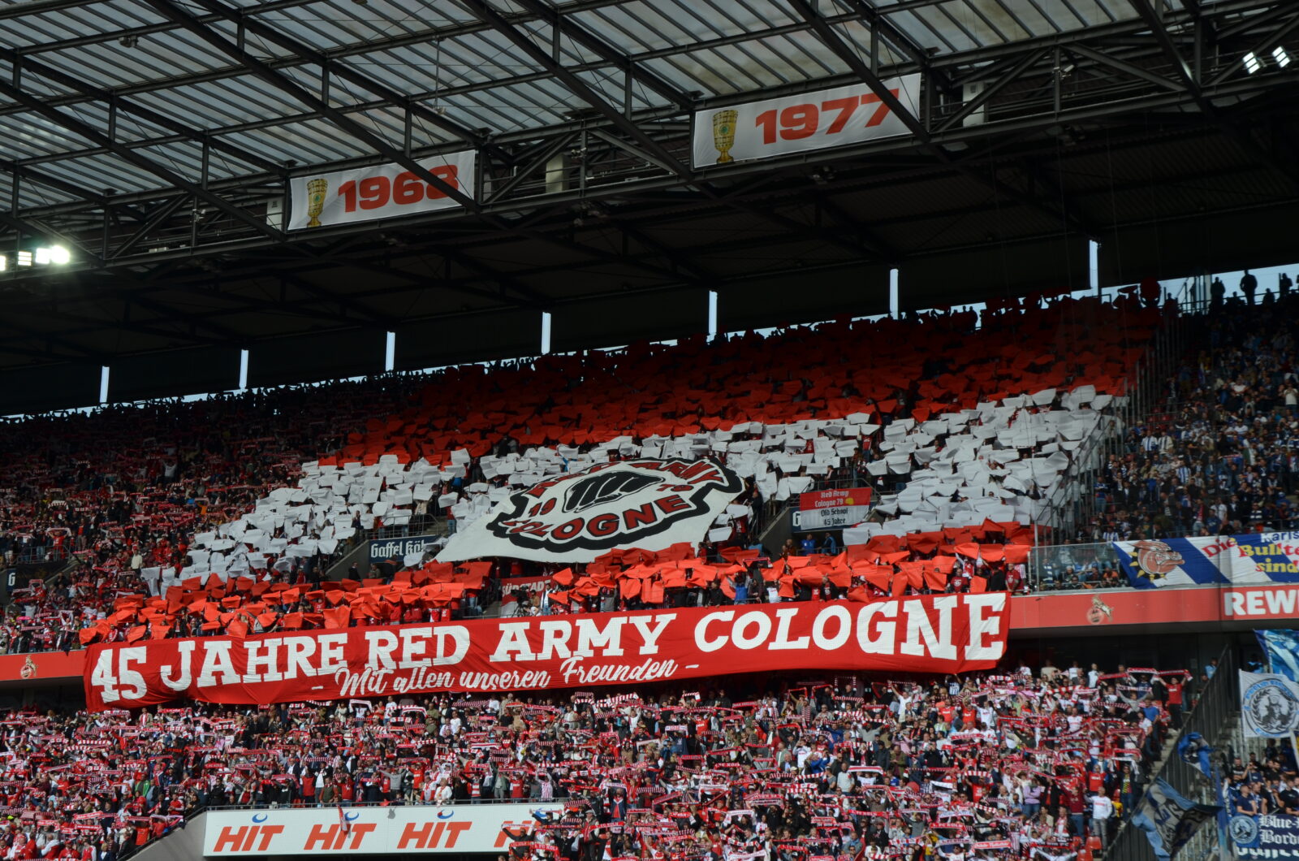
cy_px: 430
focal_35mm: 60
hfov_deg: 33.5
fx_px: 2161
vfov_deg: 22.5
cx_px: 650
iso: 100
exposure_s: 1/320
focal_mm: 40
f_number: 9
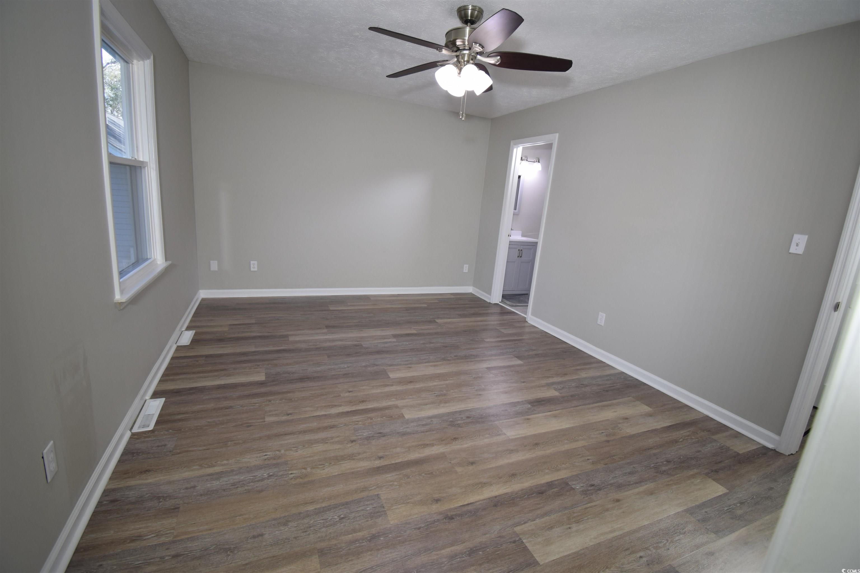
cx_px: 430
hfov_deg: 100.4
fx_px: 358
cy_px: 286
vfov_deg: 77.3
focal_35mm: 15
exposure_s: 1/100
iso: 400
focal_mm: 10
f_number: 5
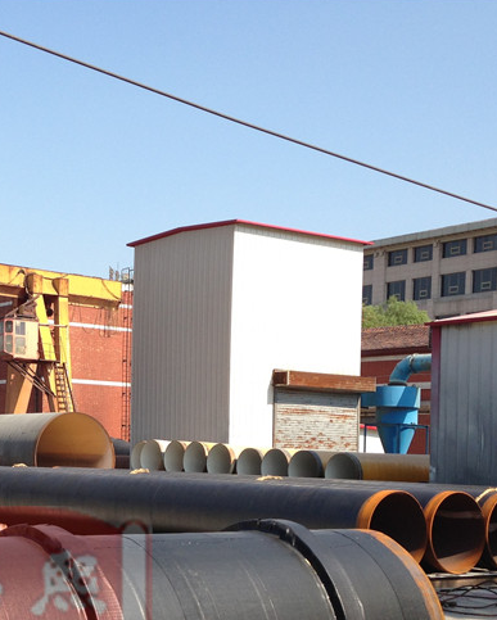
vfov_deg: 29.2
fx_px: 1176
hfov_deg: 23.3
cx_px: 53
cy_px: 456
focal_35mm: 64
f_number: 2.4
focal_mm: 4.13
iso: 50
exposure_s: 1/861
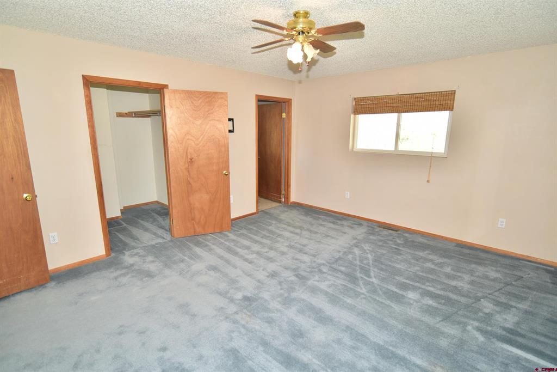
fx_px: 279
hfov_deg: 90.0
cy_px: 186
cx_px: 278
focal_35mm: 18
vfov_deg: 67.4
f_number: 3.5
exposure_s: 1/125
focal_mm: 18
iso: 400
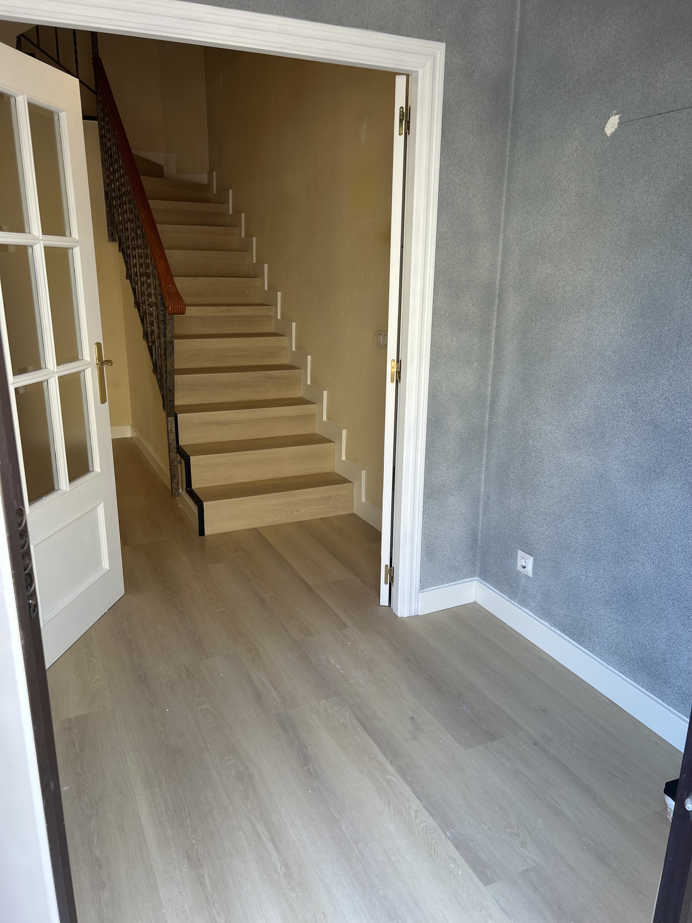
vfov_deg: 67.3
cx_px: 346
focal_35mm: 26
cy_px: 462
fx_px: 693
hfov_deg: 53.1
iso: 32
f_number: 1.5
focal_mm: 5.7
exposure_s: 1/115
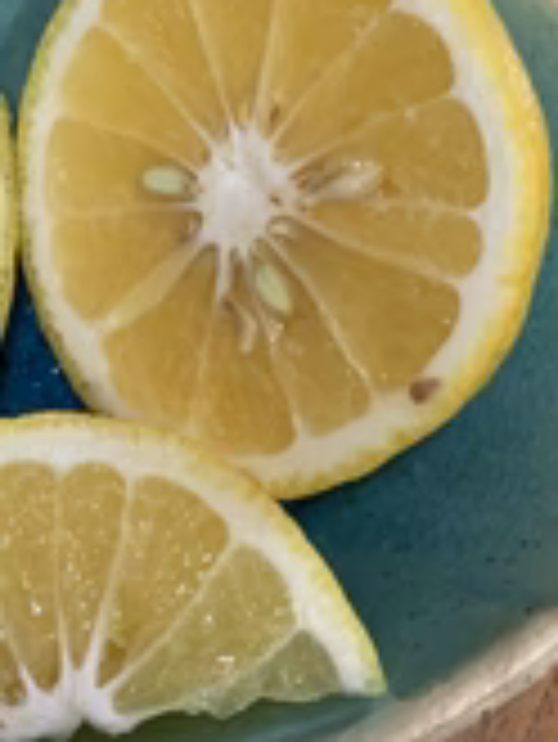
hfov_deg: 22.7
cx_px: 45
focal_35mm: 63
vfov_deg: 30.0
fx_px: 1352
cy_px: 157
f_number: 1.8
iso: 320
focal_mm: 4.25
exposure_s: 1/33
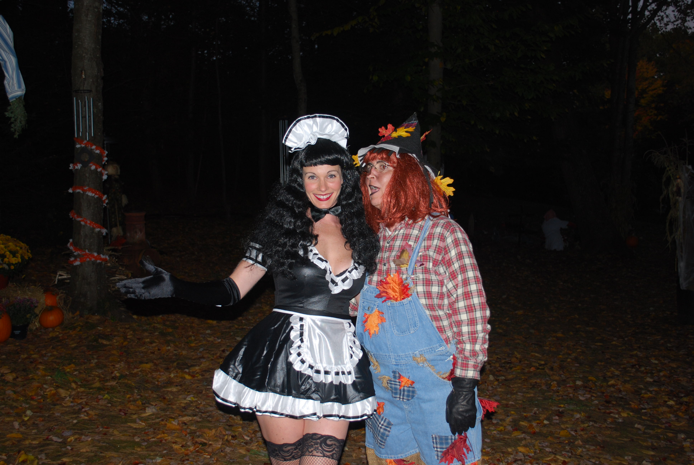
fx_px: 753
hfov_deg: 49.5
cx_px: 347
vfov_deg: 34.3
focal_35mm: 39
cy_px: 232
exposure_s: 1/60
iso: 200
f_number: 4.2
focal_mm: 26
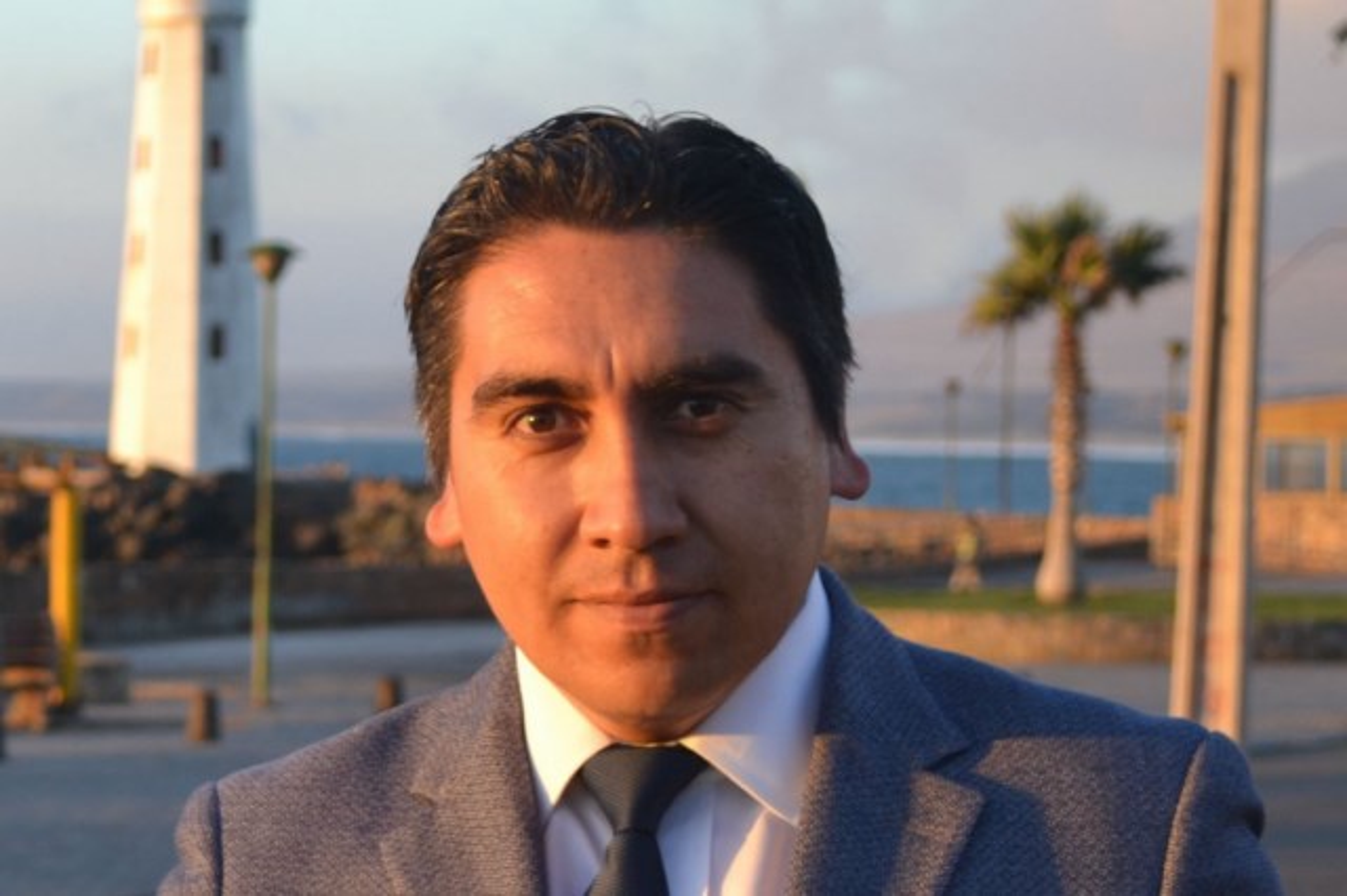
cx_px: 674
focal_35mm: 54
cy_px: 448
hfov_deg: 36.9
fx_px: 2019
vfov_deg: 25.0
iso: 220
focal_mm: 36
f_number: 5.6
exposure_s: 1/125
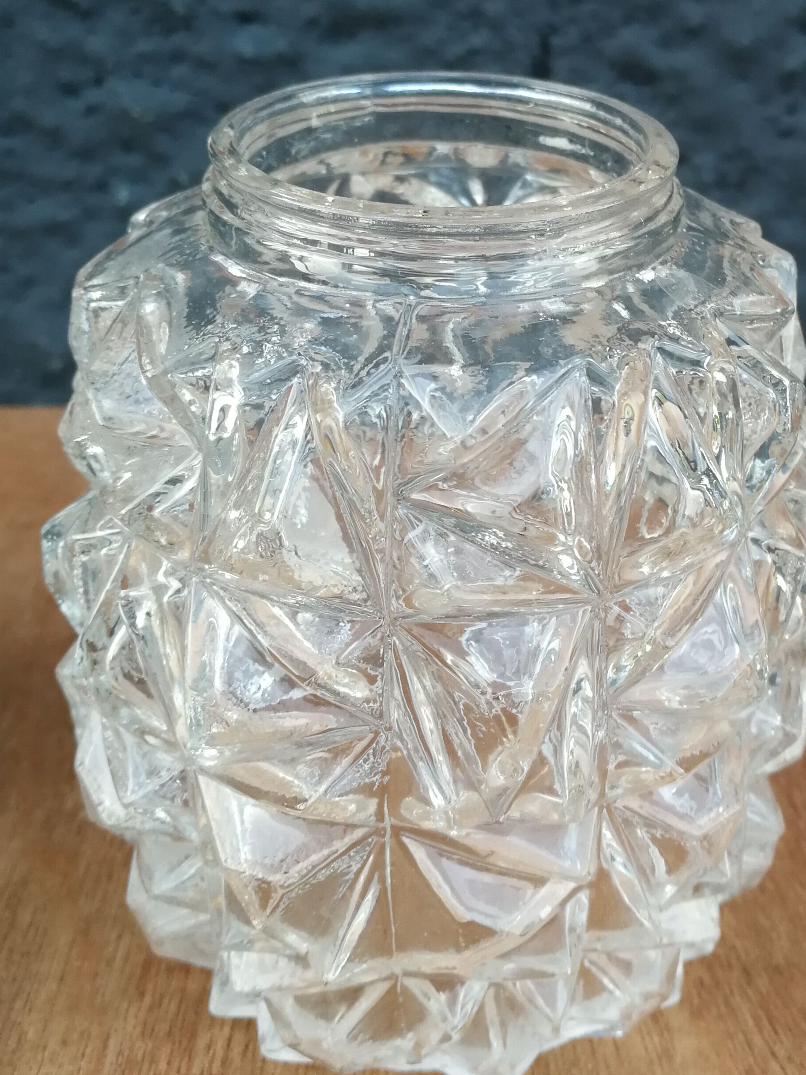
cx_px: 538
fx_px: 1366
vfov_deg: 42.7
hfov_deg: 32.6
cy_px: 414
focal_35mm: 44
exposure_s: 1/50
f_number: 2.2
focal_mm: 3.95
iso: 160
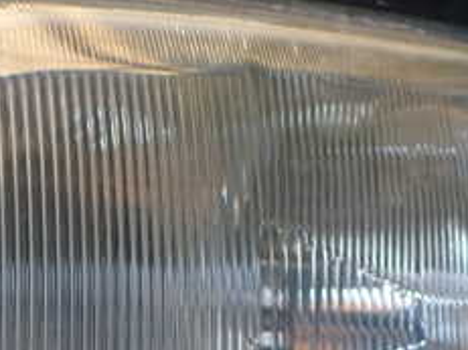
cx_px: 105
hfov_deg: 24.7
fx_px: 1054
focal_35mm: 78
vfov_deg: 18.3
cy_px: 372
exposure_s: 1/125
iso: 320
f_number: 2.3
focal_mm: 5.4
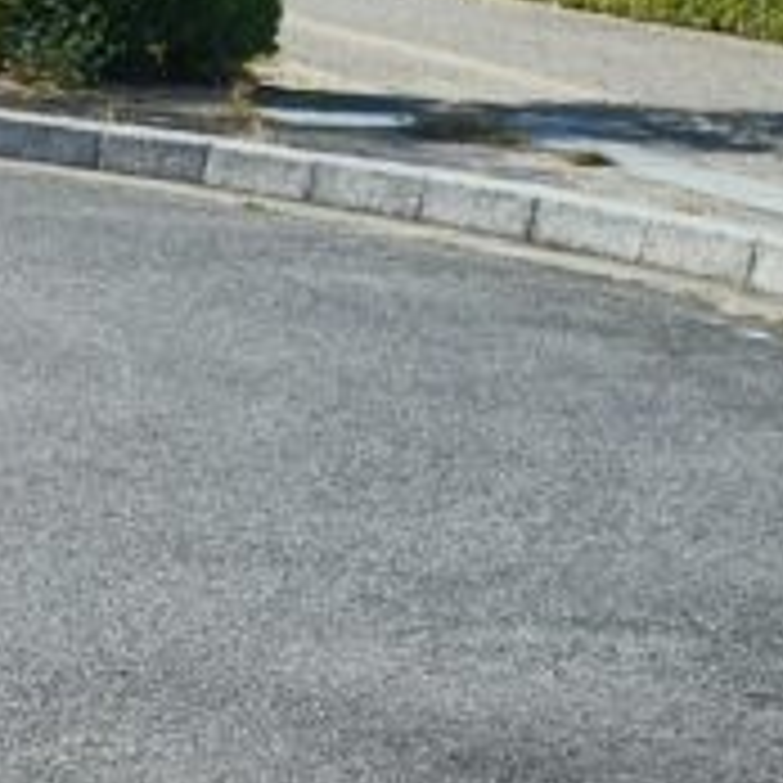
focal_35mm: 130
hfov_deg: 11.5
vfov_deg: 13.1
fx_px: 3327
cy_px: 904
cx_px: -981
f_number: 1.7
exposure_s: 1/370
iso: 50
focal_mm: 4.7
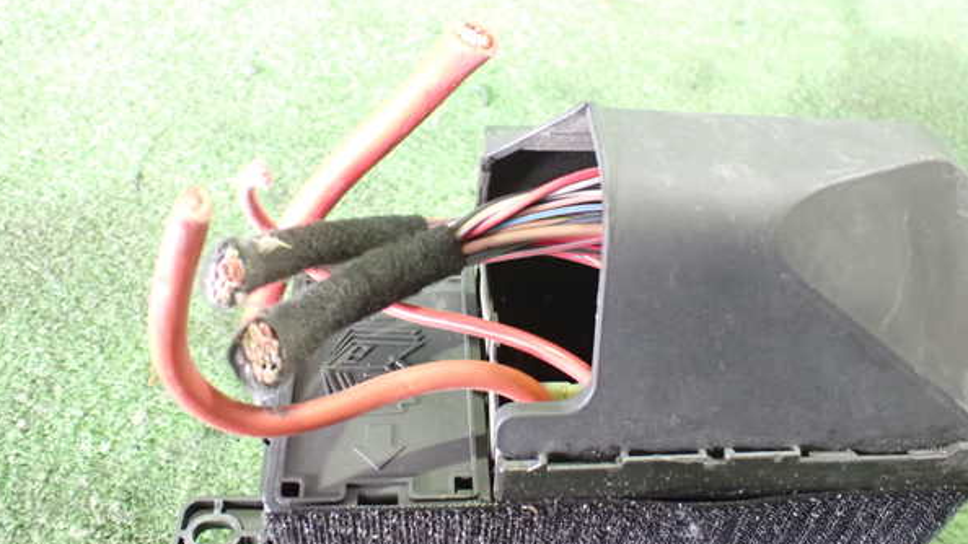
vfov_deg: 35.6
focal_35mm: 33
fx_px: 847
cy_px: 231
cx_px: 481
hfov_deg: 59.5
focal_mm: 5.4
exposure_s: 1/30
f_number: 2.3
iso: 1600
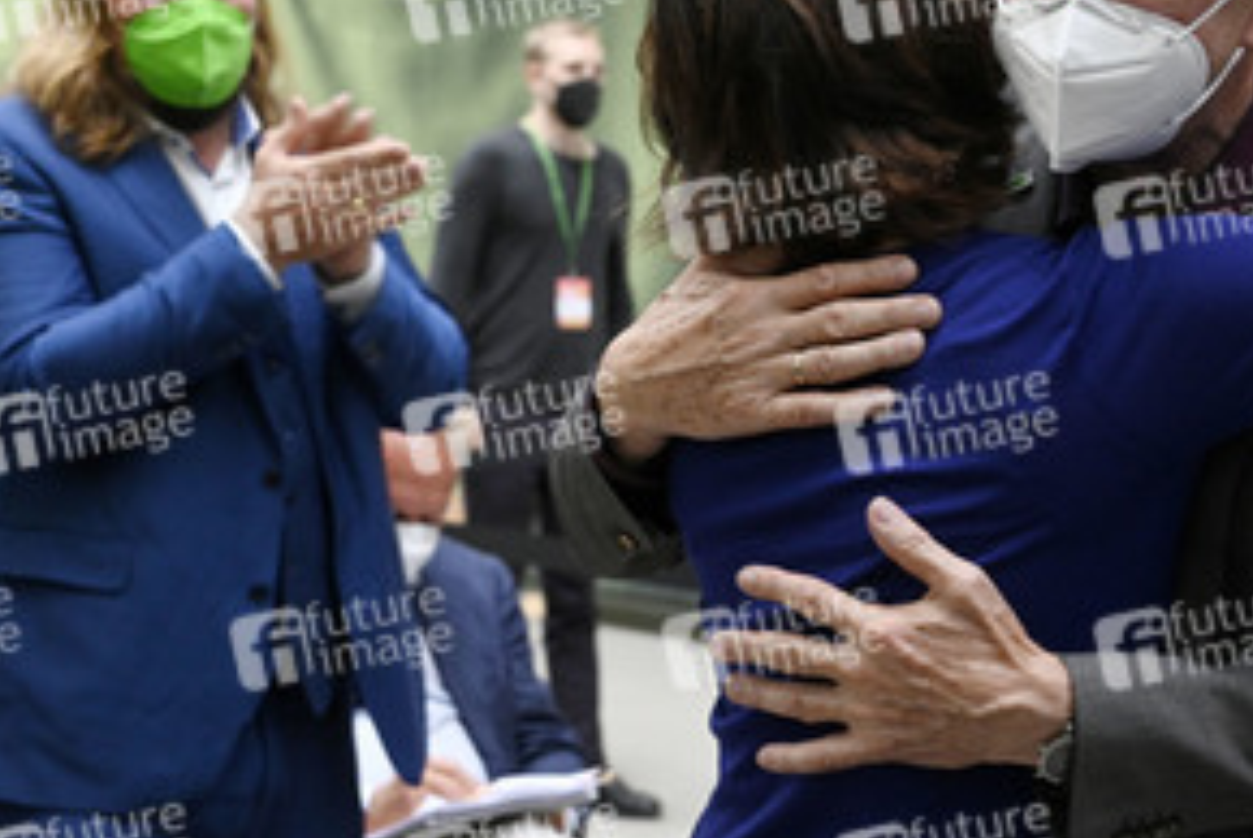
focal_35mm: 90
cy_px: 315
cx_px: 832
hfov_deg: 22.5
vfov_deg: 15.2
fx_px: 3136
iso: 4000
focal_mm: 58
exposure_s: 1/250
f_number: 5.6
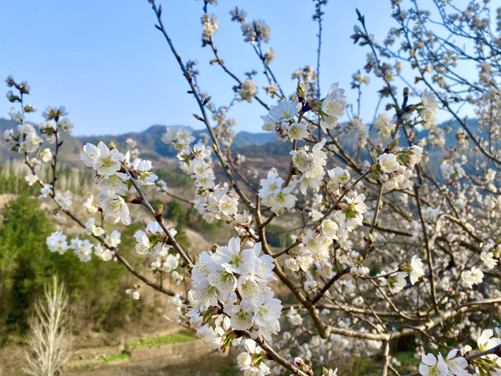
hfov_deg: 67.3
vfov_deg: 53.1
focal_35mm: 26
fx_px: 376
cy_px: 188
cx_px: 250
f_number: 1.8
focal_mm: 4.25
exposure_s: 1/1258
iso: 32
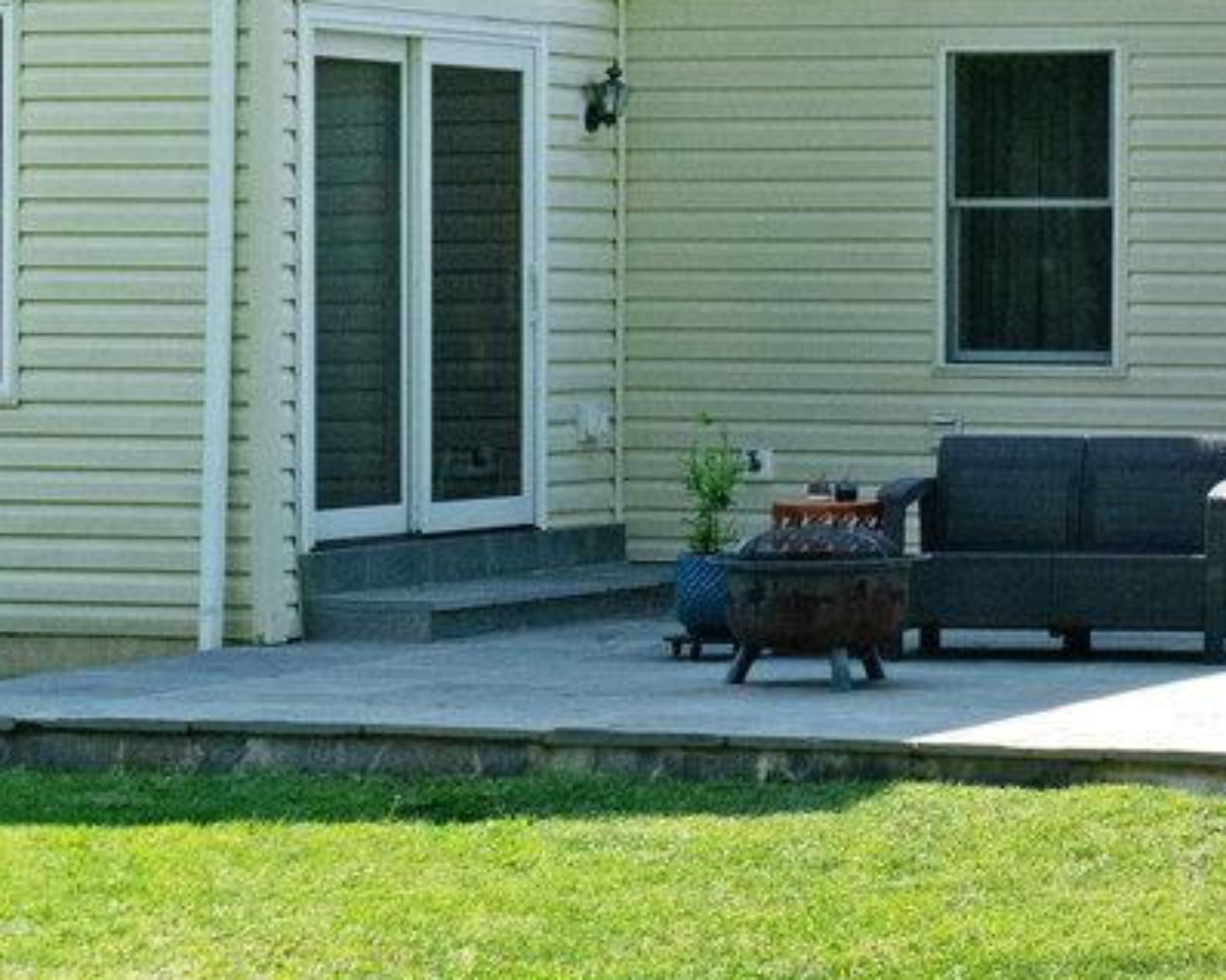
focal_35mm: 145
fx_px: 5259
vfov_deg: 10.5
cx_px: 1466
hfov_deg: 13.0
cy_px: -148
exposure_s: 1/3200
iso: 1250
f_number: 8
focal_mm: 30
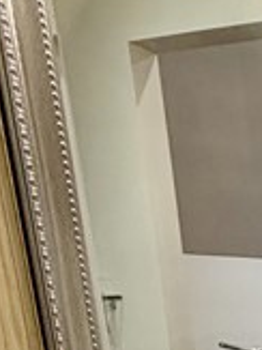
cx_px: 487
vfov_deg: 18.5
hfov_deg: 14.5
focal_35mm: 88
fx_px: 889
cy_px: 588
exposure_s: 1/120
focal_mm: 2.22
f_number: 2.2
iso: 250
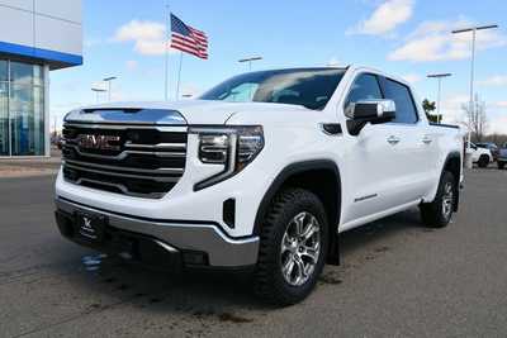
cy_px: 169
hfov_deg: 61.9
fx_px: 423
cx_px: 254
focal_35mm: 30
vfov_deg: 43.6
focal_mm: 20
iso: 125
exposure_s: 1/250
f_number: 8
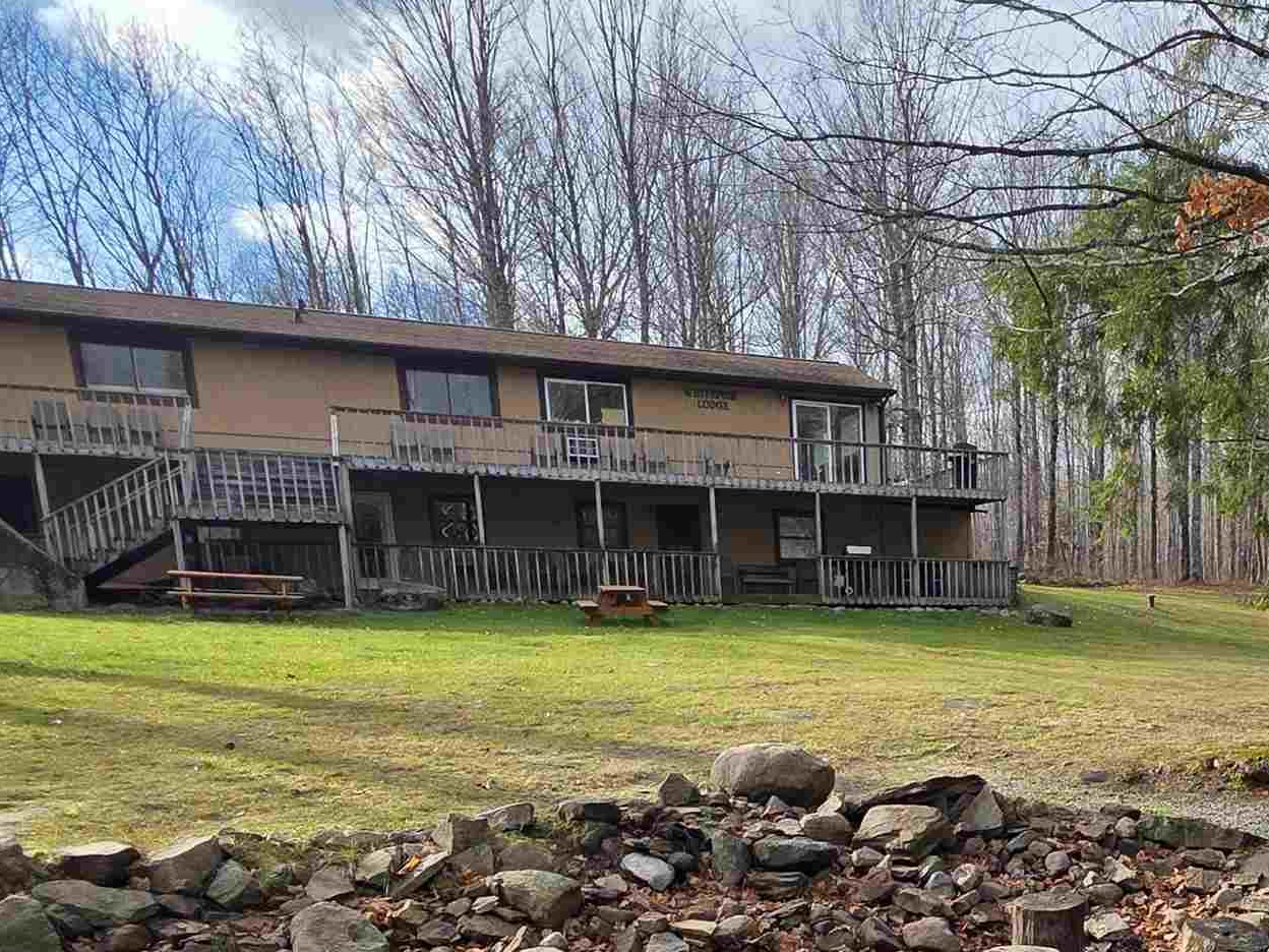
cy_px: 903
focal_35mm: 32
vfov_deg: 40.0
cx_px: 1073
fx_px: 1173
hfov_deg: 51.9
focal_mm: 2.2
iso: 40
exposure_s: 1/1120
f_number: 1.9
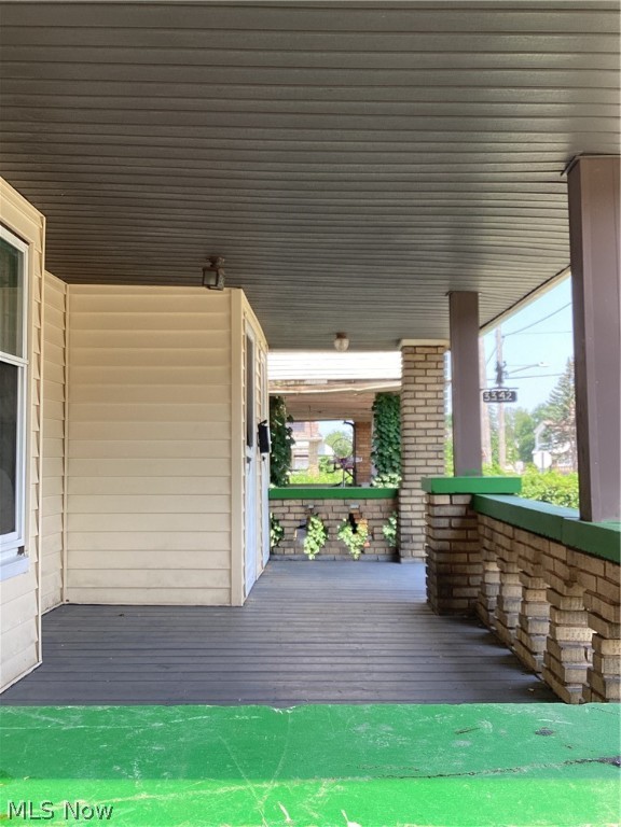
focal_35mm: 31
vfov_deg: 58.4
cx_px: 310
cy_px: 414
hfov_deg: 45.4
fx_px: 742
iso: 25
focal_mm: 3.3
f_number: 2.4
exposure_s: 1/110
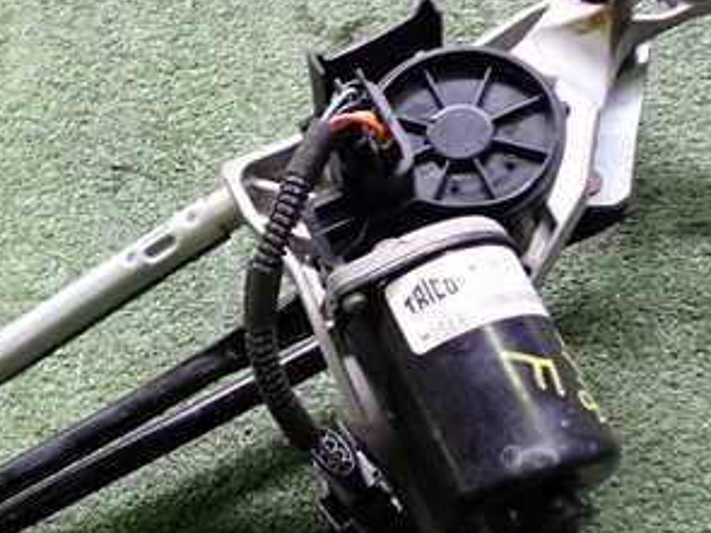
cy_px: 374
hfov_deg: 30.8
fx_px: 1252
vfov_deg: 23.8
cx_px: 128
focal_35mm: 61
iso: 200
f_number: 2.3
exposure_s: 1/30
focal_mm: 5.4
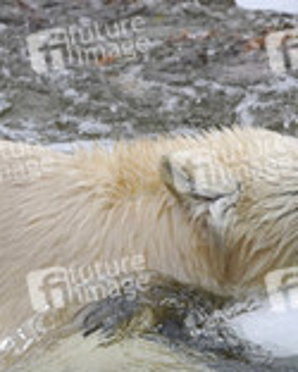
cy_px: 224
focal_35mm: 880
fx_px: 9692
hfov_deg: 1.8
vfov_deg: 2.2
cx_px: 263
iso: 1600
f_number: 8
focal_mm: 324
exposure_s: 1/800
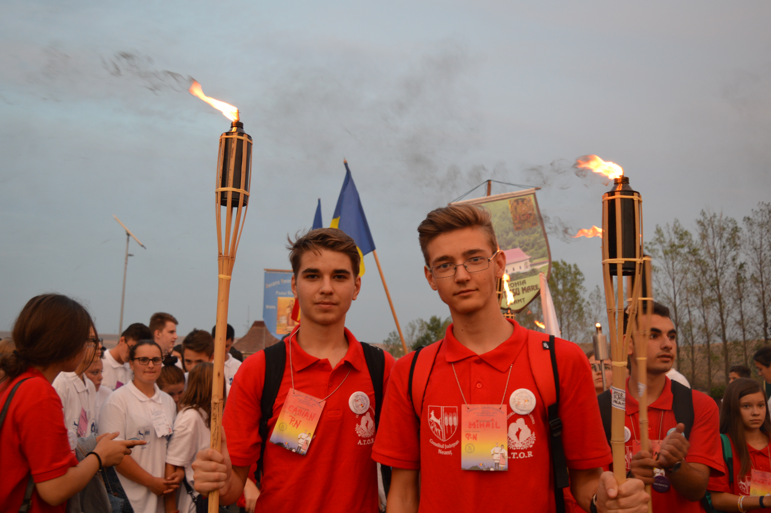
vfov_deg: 41.0
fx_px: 685
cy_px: 266
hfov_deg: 58.7
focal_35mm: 32
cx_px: 359
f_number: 4
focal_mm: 18
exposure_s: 1/60
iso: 400
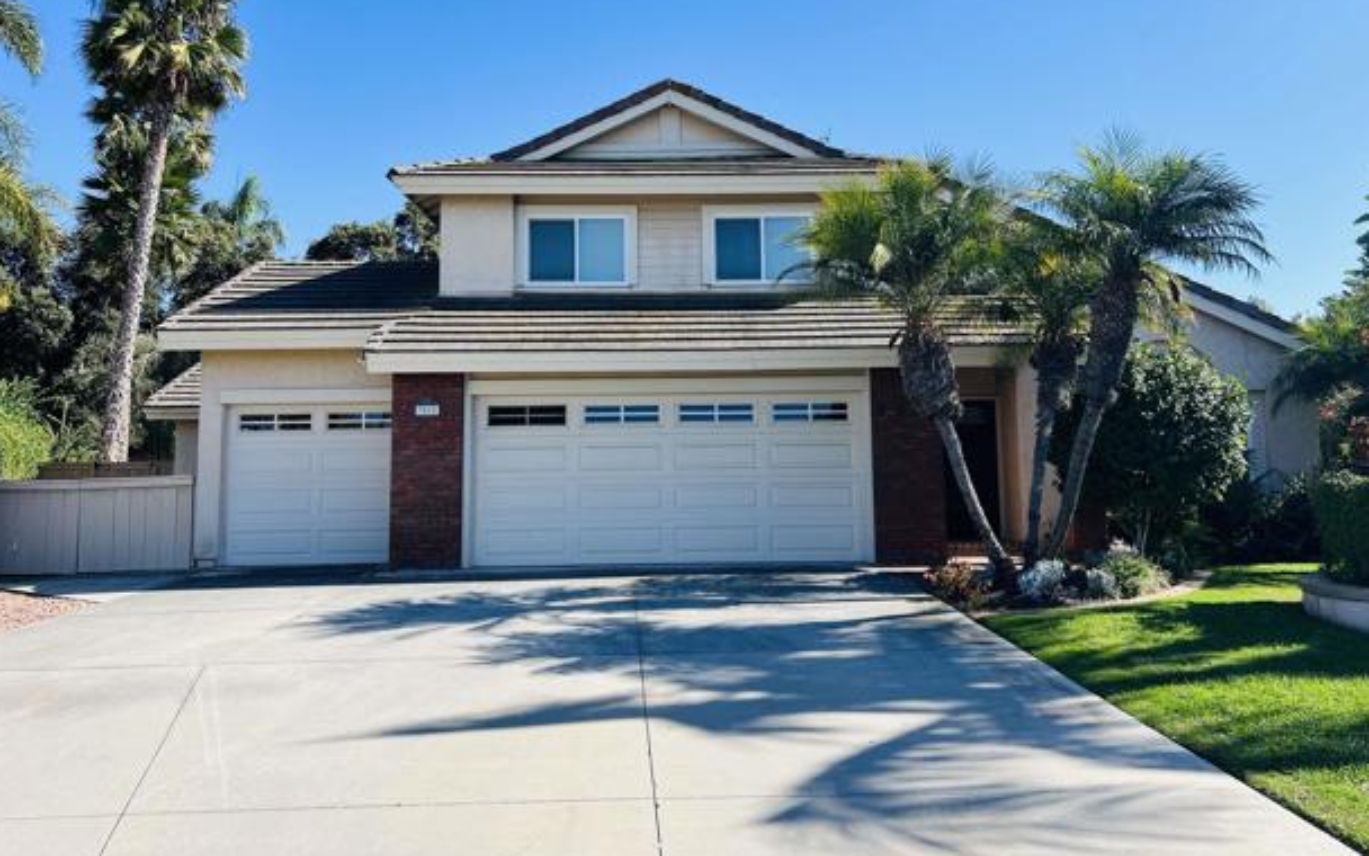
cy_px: 363
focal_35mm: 29
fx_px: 1082
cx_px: 707
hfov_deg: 64.6
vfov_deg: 43.0
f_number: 1.5
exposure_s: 1/2915
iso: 50
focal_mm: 5.7
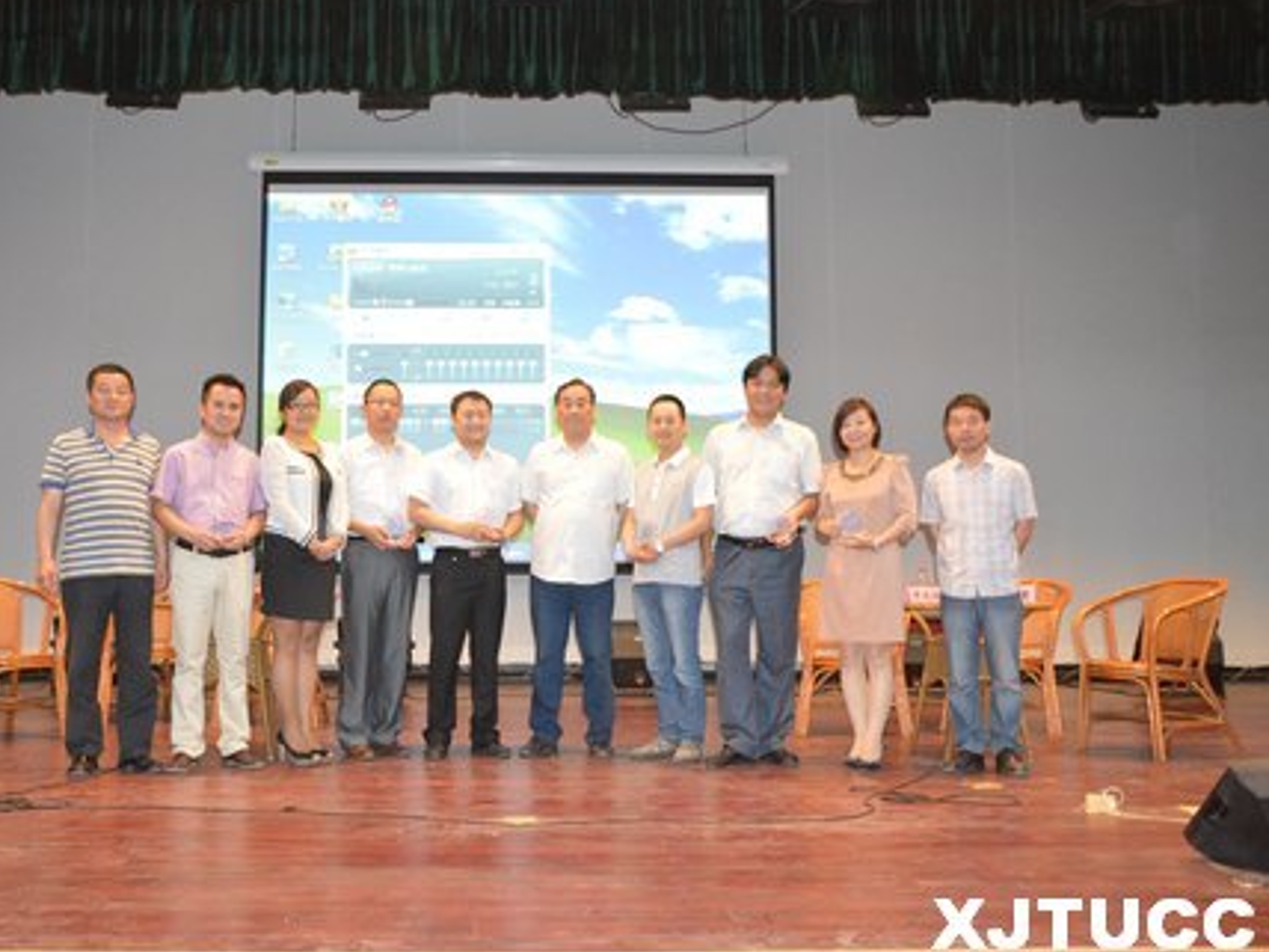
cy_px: 477
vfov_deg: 38.7
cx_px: 546
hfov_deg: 50.0
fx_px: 1356
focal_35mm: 37
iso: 2800
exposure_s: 1/60
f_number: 3.5
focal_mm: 22
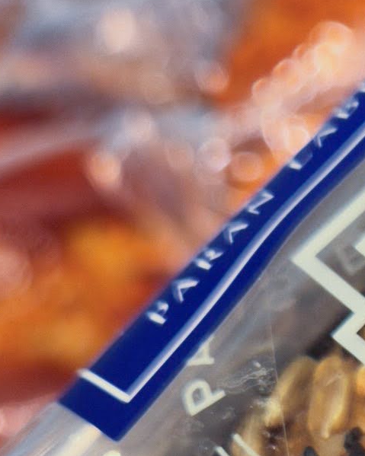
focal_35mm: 150
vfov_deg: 12.5
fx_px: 2026
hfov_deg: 9.4
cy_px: 593
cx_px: 817
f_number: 1.8
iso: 32
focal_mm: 5.4
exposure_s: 1/240
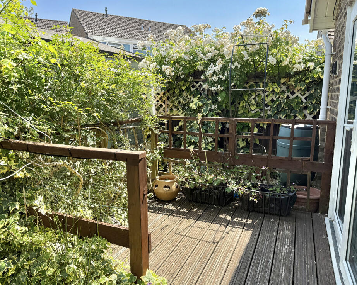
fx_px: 275
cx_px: 180
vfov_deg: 54.9
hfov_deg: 66.0
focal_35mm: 26
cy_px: 143
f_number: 1.78
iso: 100
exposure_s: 1/1410
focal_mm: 6.76
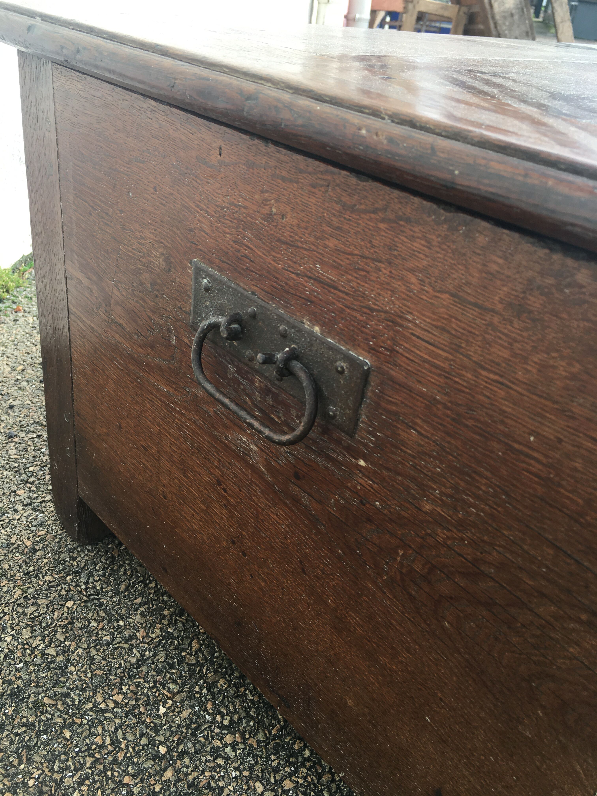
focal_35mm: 29
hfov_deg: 48.2
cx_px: 298
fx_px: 667
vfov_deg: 61.7
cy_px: 398
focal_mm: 4.15
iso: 25
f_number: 2.2
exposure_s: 1/234
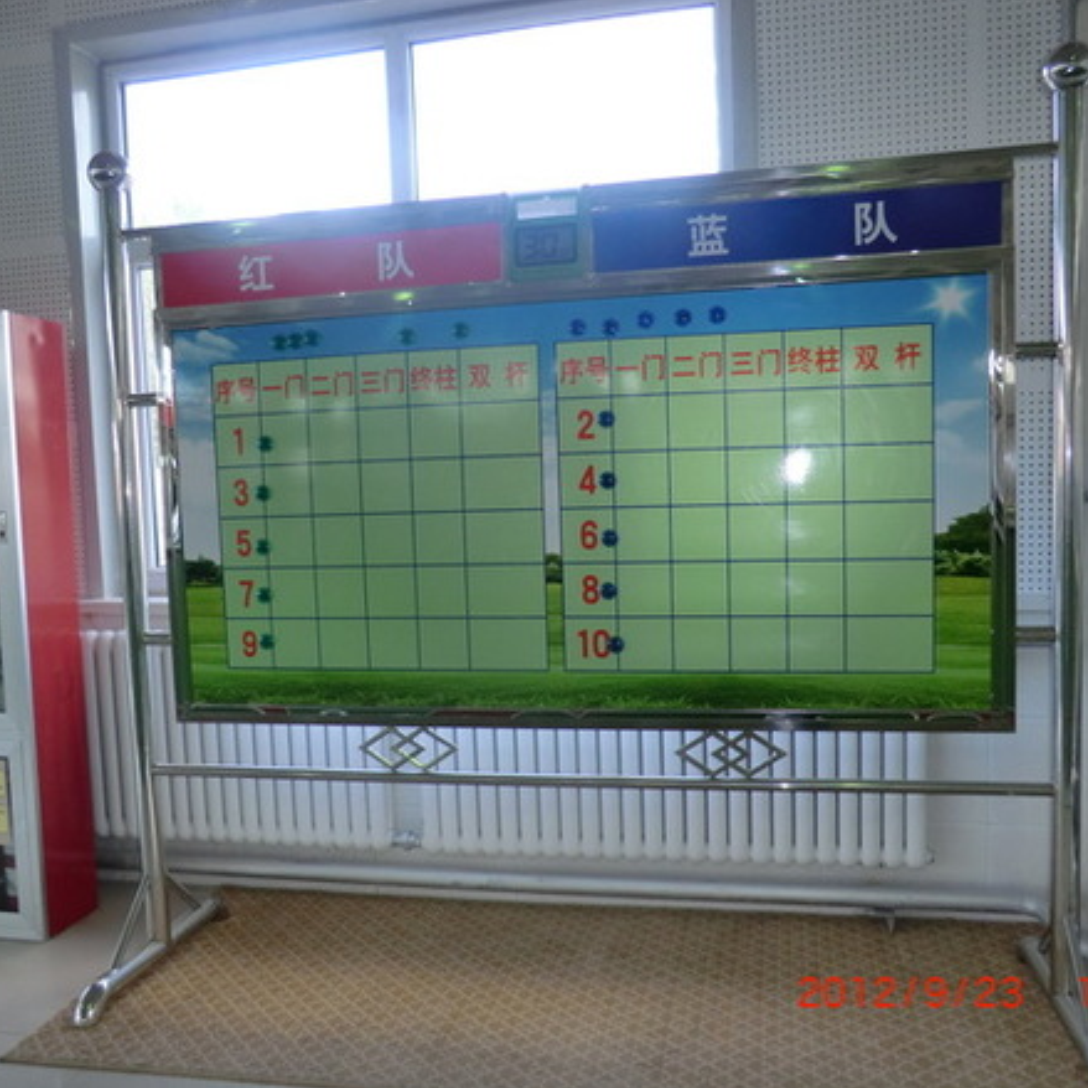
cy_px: 548
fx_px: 1031
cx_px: 553
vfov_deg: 55.6
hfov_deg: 55.6
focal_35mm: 29
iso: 160
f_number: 3.2
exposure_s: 1/60
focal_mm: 4.3
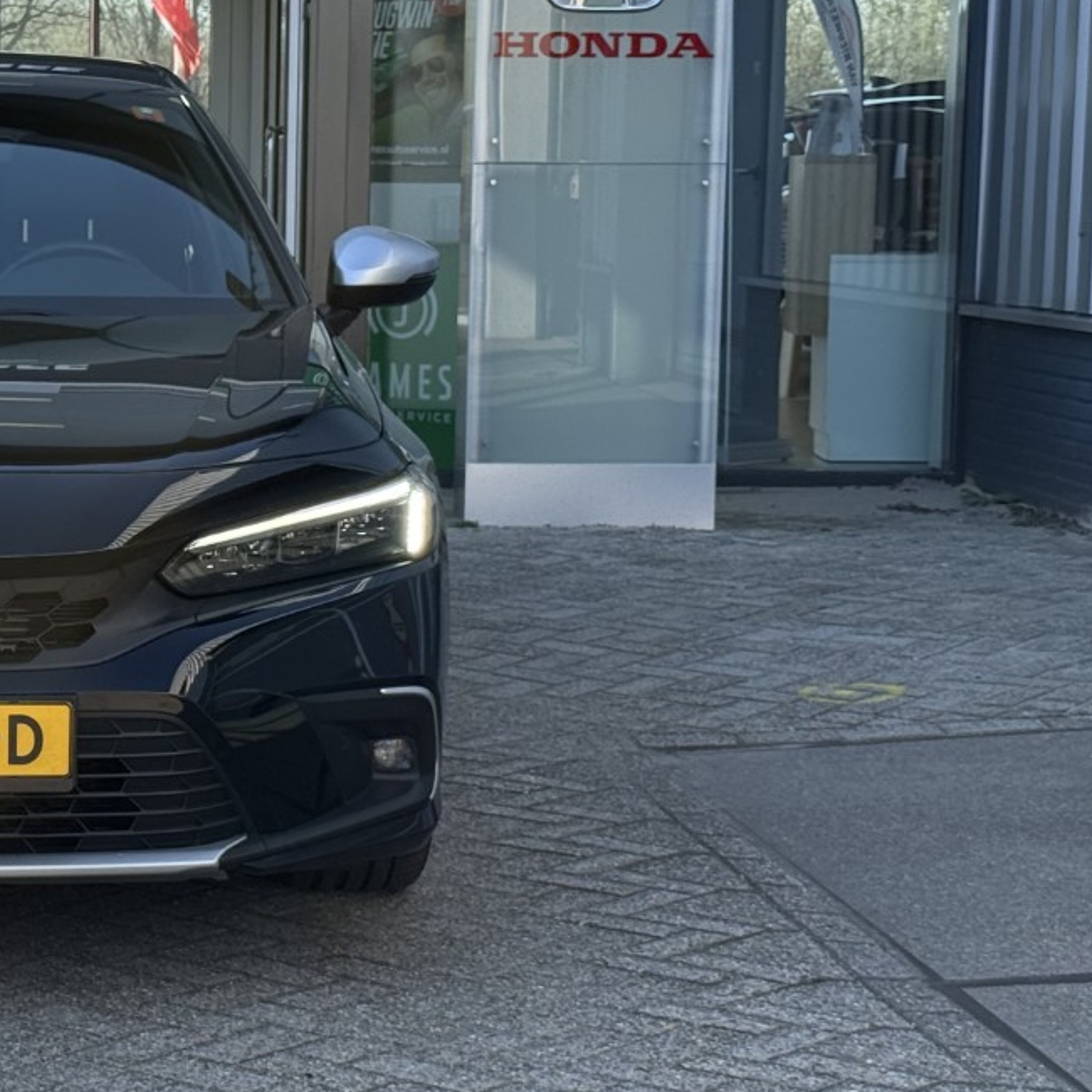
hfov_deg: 18.0
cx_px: 3
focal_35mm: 94
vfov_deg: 18.5
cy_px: 507
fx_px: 3355
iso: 100
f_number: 1.78
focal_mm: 6.76
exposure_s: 1/1456
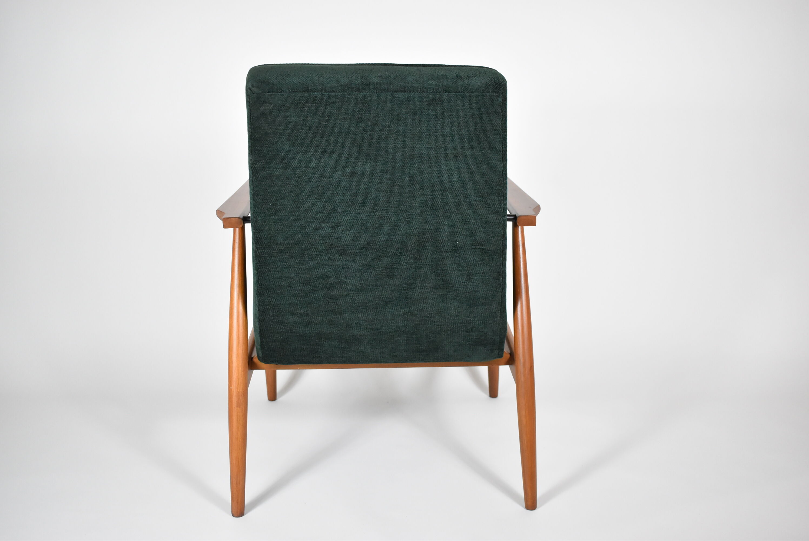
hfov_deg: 53.1
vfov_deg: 36.9
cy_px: 270
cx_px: 404
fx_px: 810
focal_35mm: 36
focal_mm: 24
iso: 1800
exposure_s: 1/125
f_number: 4
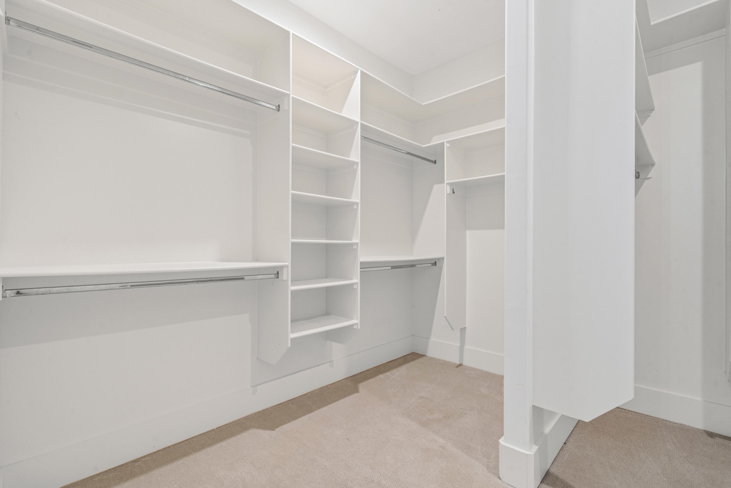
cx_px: 366
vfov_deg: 73.7
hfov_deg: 96.7
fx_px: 325
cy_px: 244
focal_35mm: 16
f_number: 9
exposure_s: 1/3
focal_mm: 16
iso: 1250
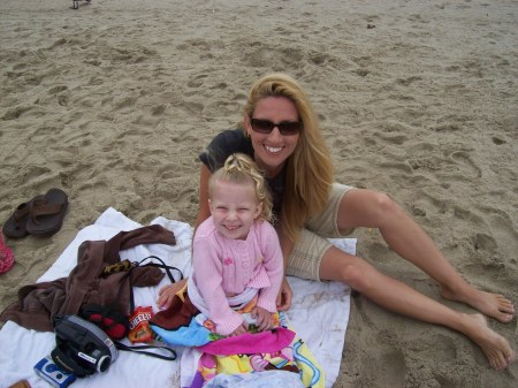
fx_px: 538
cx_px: 259
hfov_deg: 51.4
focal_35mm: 36
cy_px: 194
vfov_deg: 39.6
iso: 80
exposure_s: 1/414
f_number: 4.8
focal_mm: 6
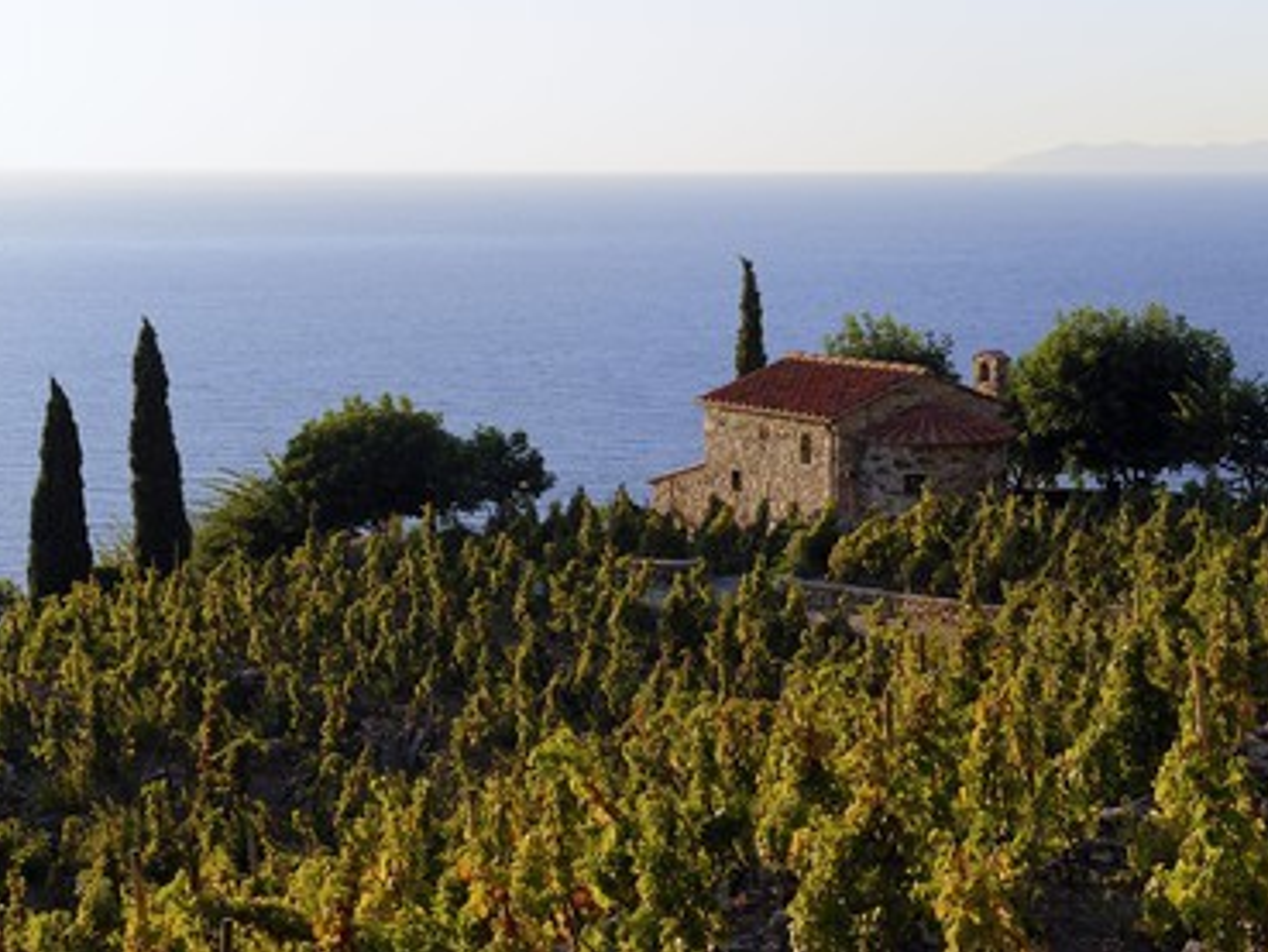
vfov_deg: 21.6
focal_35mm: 68
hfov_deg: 28.6
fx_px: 2492
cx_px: 644
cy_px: 474
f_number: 10
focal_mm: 62
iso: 200
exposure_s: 1/100
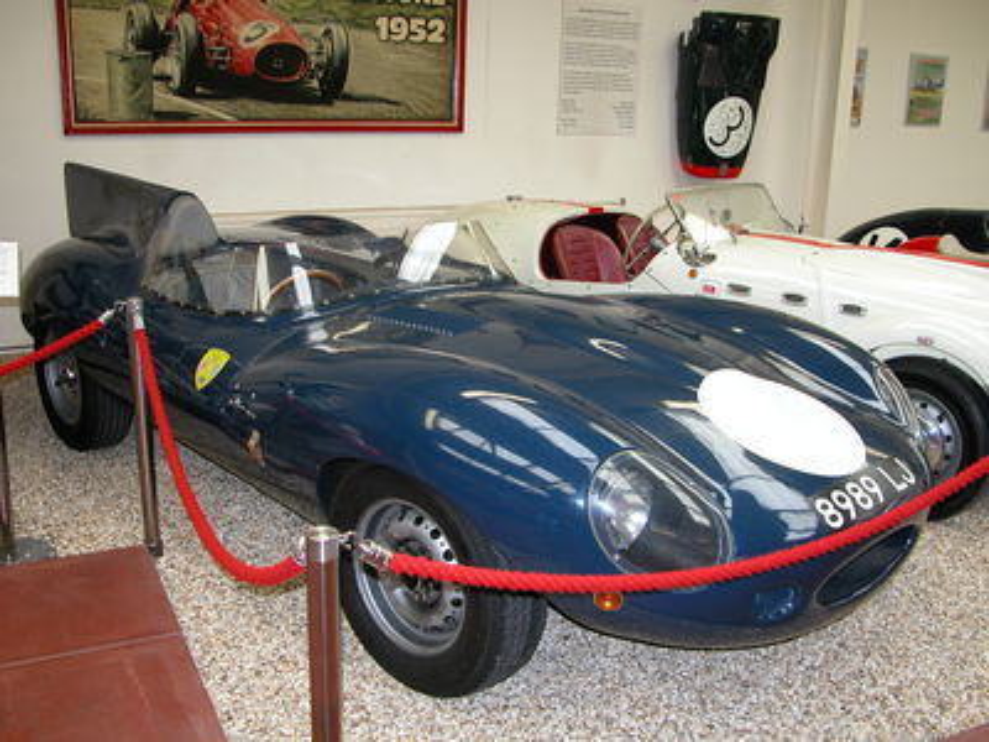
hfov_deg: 52.6
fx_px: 1000
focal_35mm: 35
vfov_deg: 40.7
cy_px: 371
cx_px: 494
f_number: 2.8
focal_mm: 8.9
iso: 100
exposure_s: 1/30
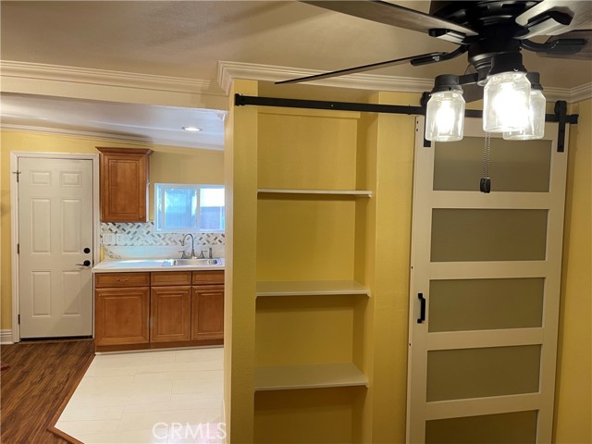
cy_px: 222
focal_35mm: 26
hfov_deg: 67.3
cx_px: 296
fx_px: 445
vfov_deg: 53.1
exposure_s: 1/60
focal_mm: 4.2
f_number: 1.6
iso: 80
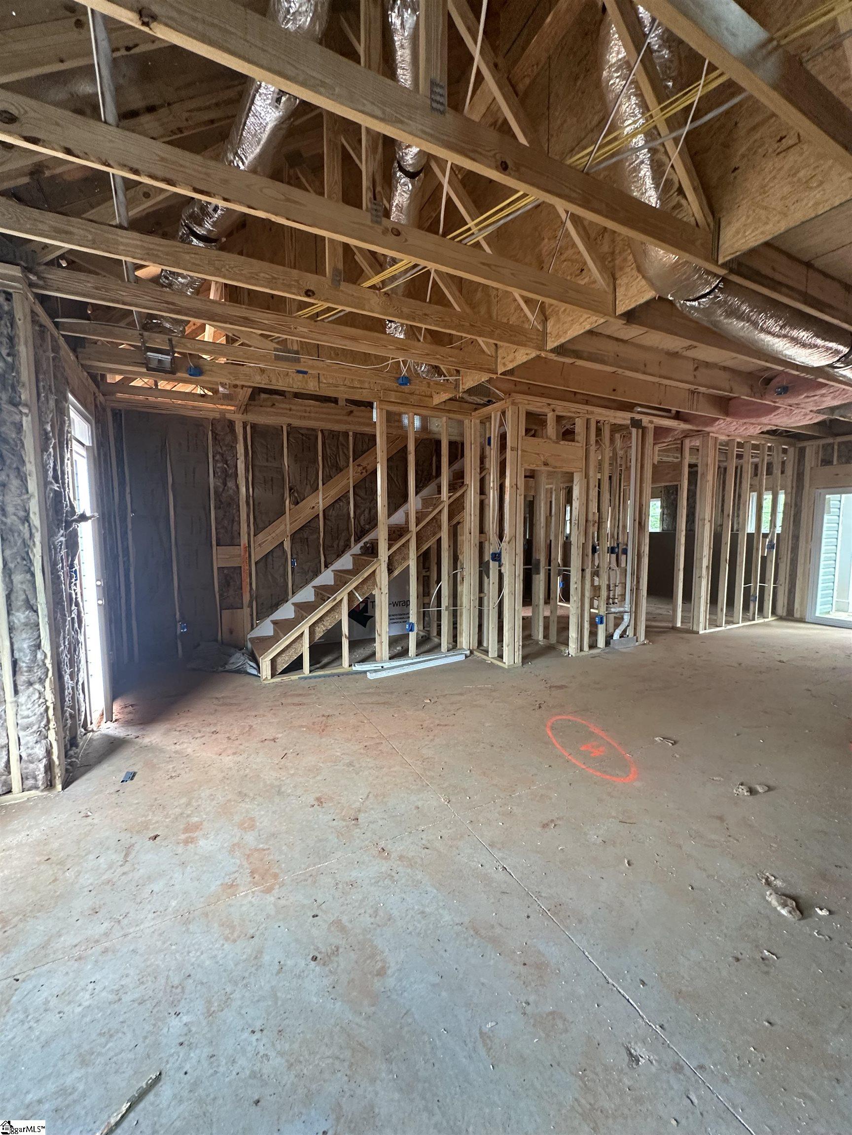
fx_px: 459
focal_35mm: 14
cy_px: 568
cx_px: 426
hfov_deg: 85.7
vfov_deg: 102.1
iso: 320
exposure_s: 1/60
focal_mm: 2.22
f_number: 2.2
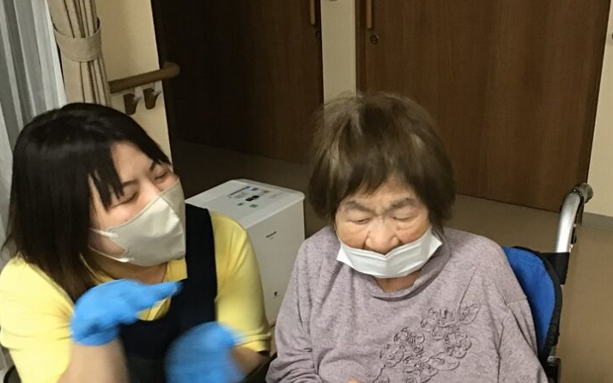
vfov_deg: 27.7
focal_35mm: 46
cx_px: 330
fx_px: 768
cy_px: 279
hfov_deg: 43.5
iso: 200
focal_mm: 3.3
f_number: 2.4
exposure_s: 1/24
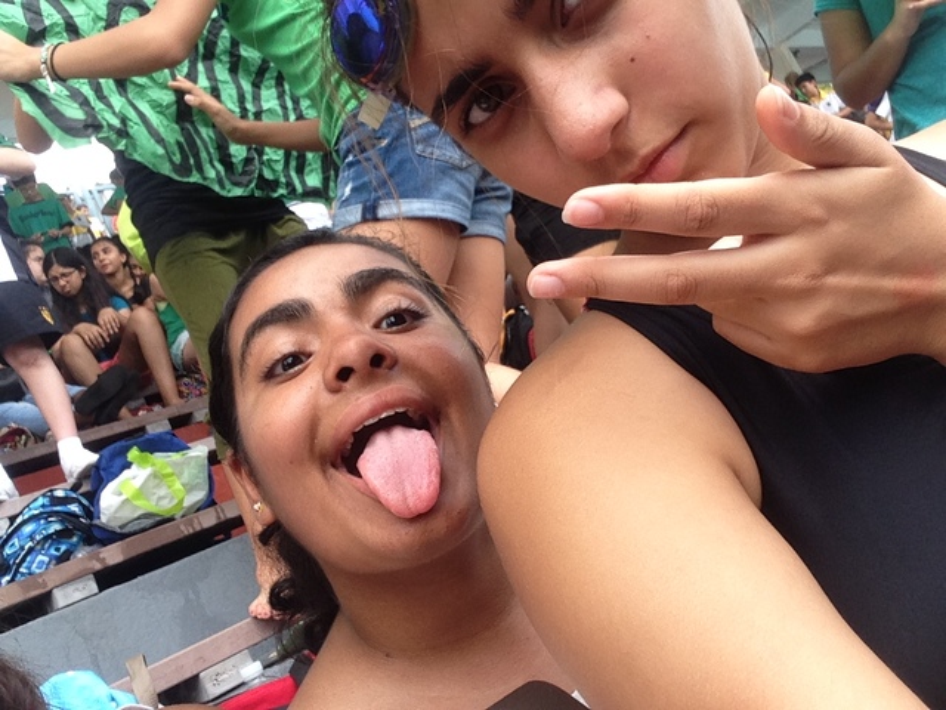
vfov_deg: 40.7
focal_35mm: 35
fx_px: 956
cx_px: 473
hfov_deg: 52.6
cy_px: 355
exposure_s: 1/208
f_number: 2.4
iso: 32
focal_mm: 2.18
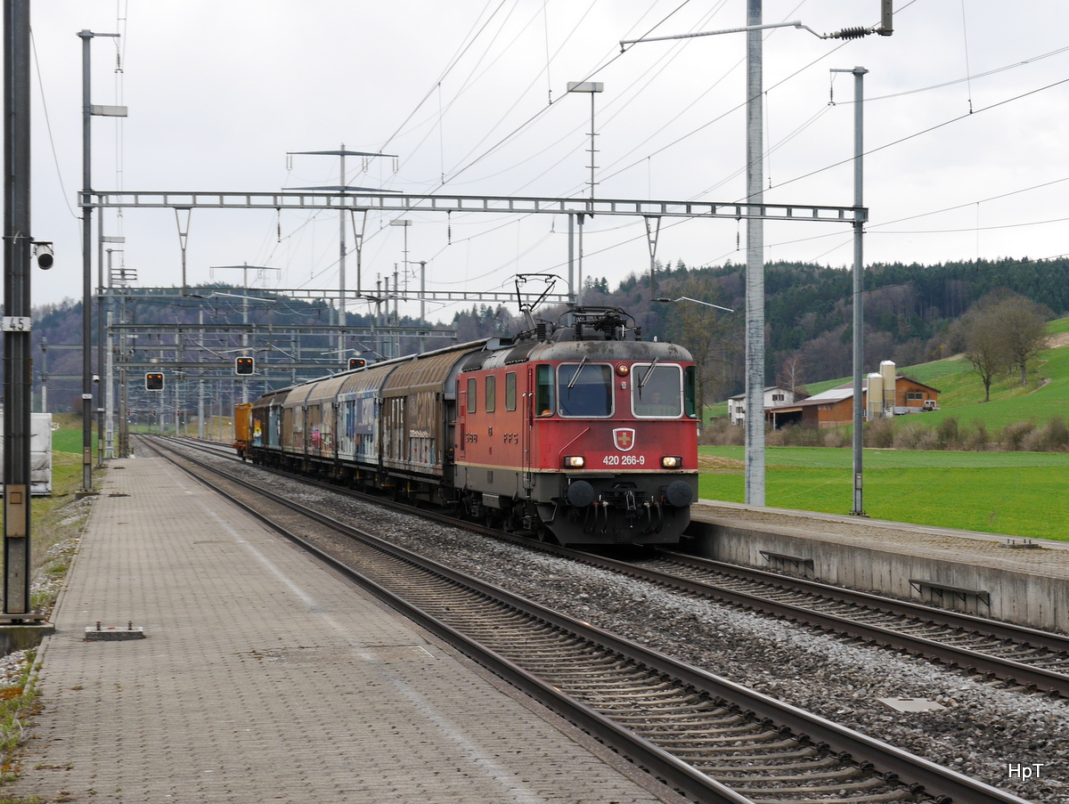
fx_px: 1917
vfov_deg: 23.7
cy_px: 402
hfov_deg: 31.2
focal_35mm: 62
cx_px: 534
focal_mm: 31
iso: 160
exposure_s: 1/200
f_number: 7.1
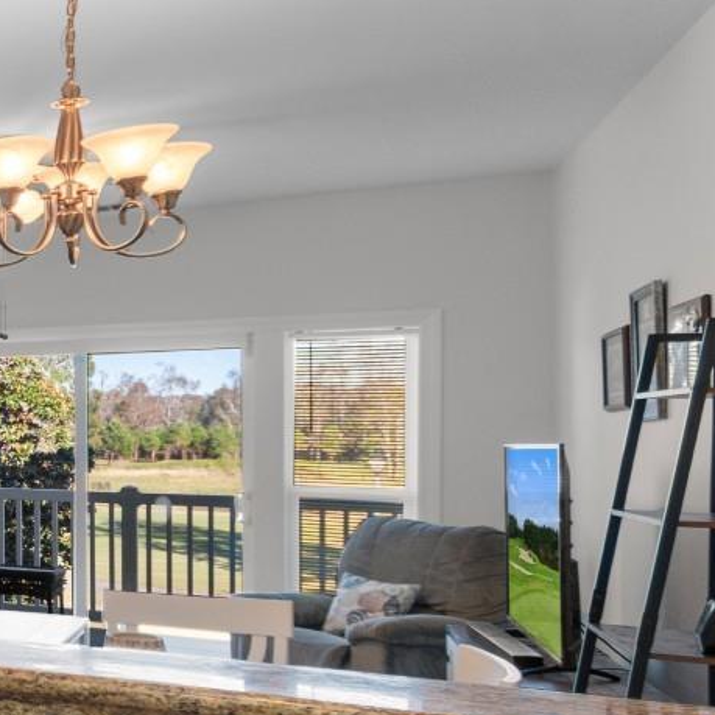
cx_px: -537
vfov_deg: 37.4
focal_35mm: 45
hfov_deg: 22.9
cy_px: 431
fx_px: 1052
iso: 100
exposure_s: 1/5
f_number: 4.5
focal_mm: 10
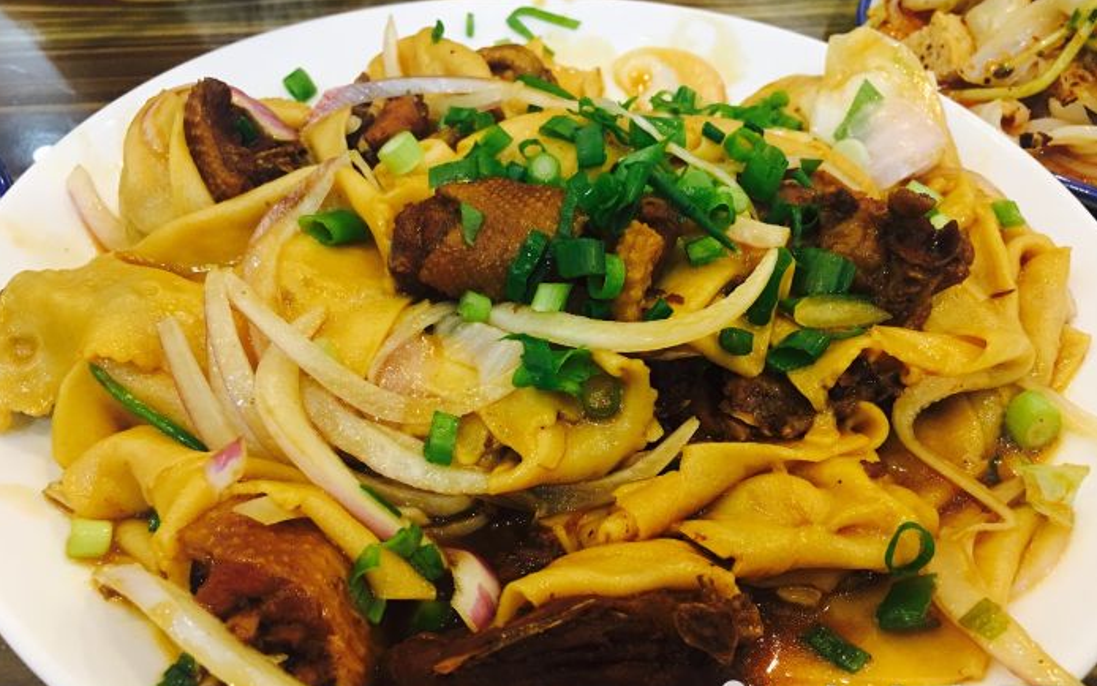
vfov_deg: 40.5
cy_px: 385
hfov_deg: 61.2
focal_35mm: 31
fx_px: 927
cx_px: 548
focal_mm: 4.15
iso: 100
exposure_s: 1/17
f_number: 2.2
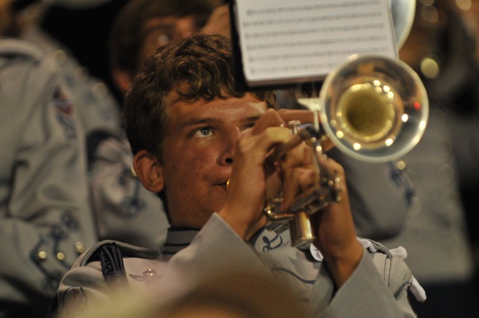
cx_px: 240
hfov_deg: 7.6
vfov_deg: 5.1
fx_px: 3587
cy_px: 159
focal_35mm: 270
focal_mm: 180
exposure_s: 1/100
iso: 1600
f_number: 2.8
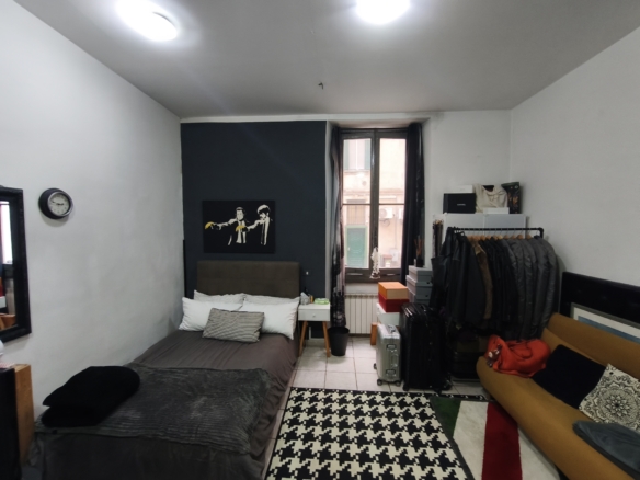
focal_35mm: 15
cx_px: 320
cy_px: 240
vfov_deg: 81.7
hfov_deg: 98.2
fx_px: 277
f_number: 2.2
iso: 200
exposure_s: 1/33.3
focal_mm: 1.91
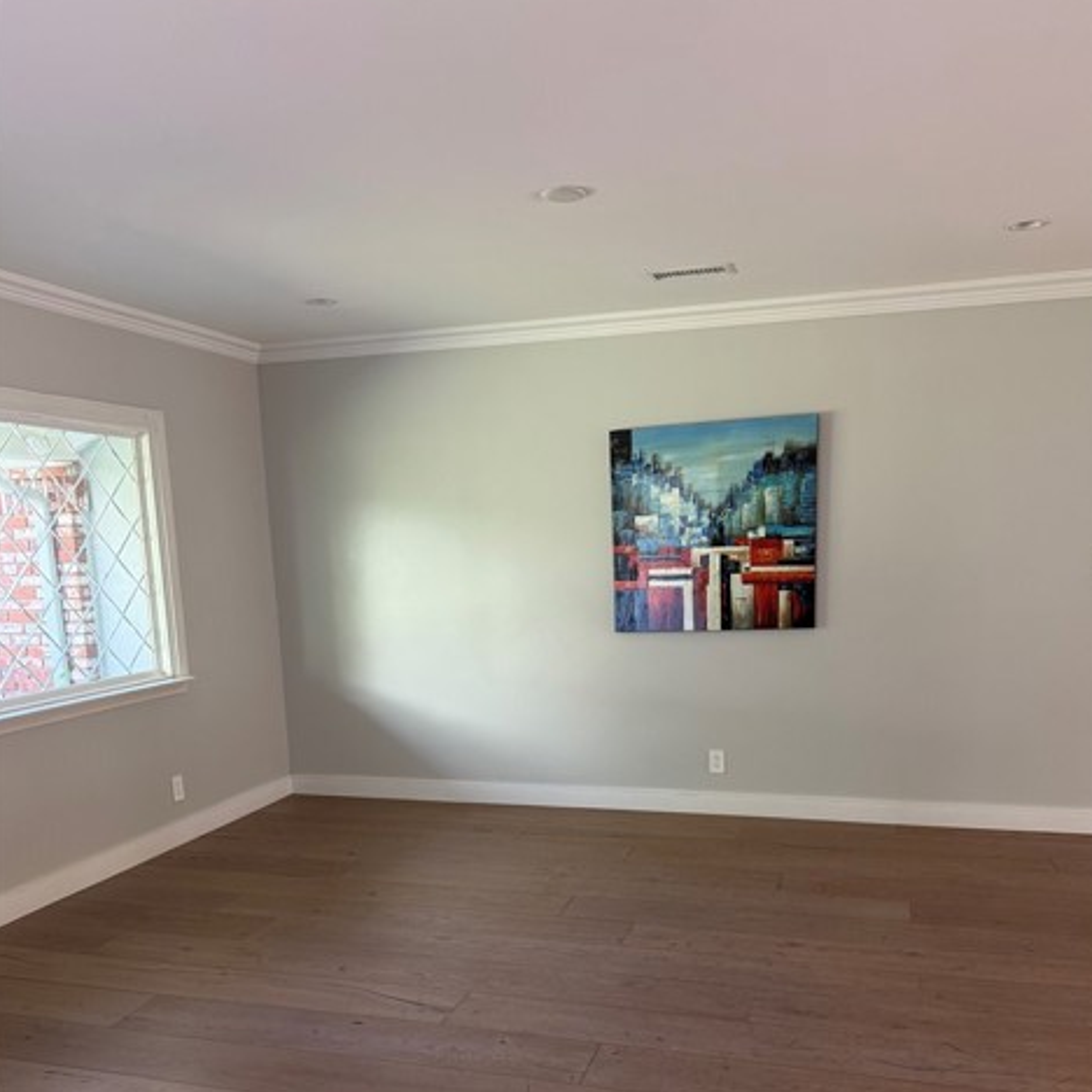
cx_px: 548
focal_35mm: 29
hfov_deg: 55.6
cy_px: 730
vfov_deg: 54.5
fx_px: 1035
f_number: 1.78
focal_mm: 6.76
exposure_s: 1/101
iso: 200
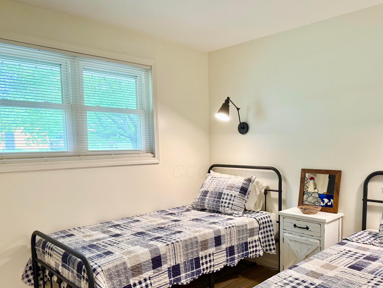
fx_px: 321
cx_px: 218
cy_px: 171
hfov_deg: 61.4
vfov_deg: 48.0
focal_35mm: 29
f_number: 1.78
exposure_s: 1/120
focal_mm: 6.76
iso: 250
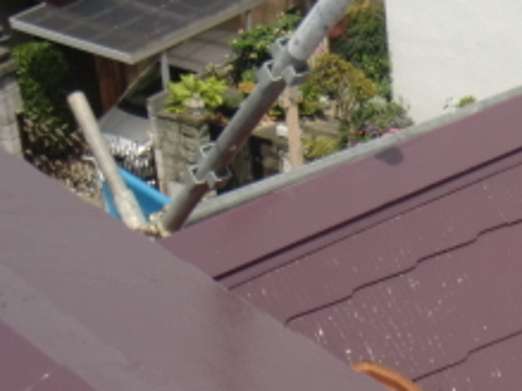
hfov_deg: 17.1
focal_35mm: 111
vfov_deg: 13.2
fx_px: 1673
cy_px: 362
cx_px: 584
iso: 64
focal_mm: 6.66
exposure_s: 1/500
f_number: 3.9
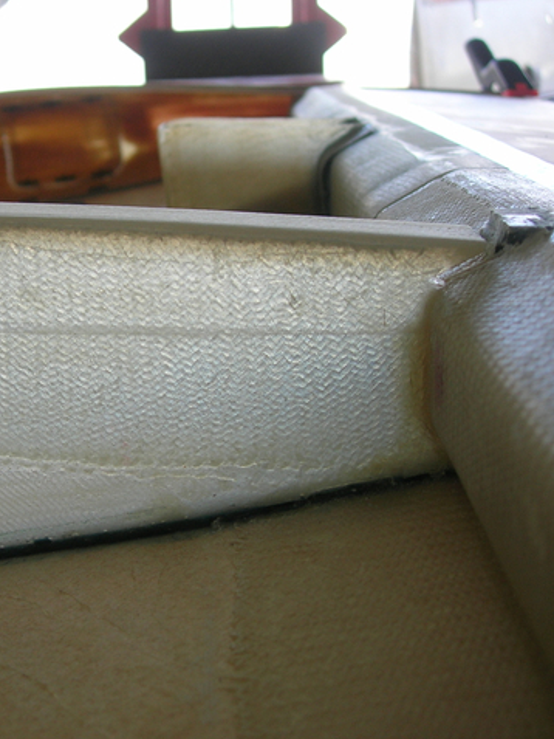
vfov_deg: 37.5
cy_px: 369
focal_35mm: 51
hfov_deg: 28.1
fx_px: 1088
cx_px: 121
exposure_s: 1/72
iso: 64
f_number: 2.8
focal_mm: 7.8
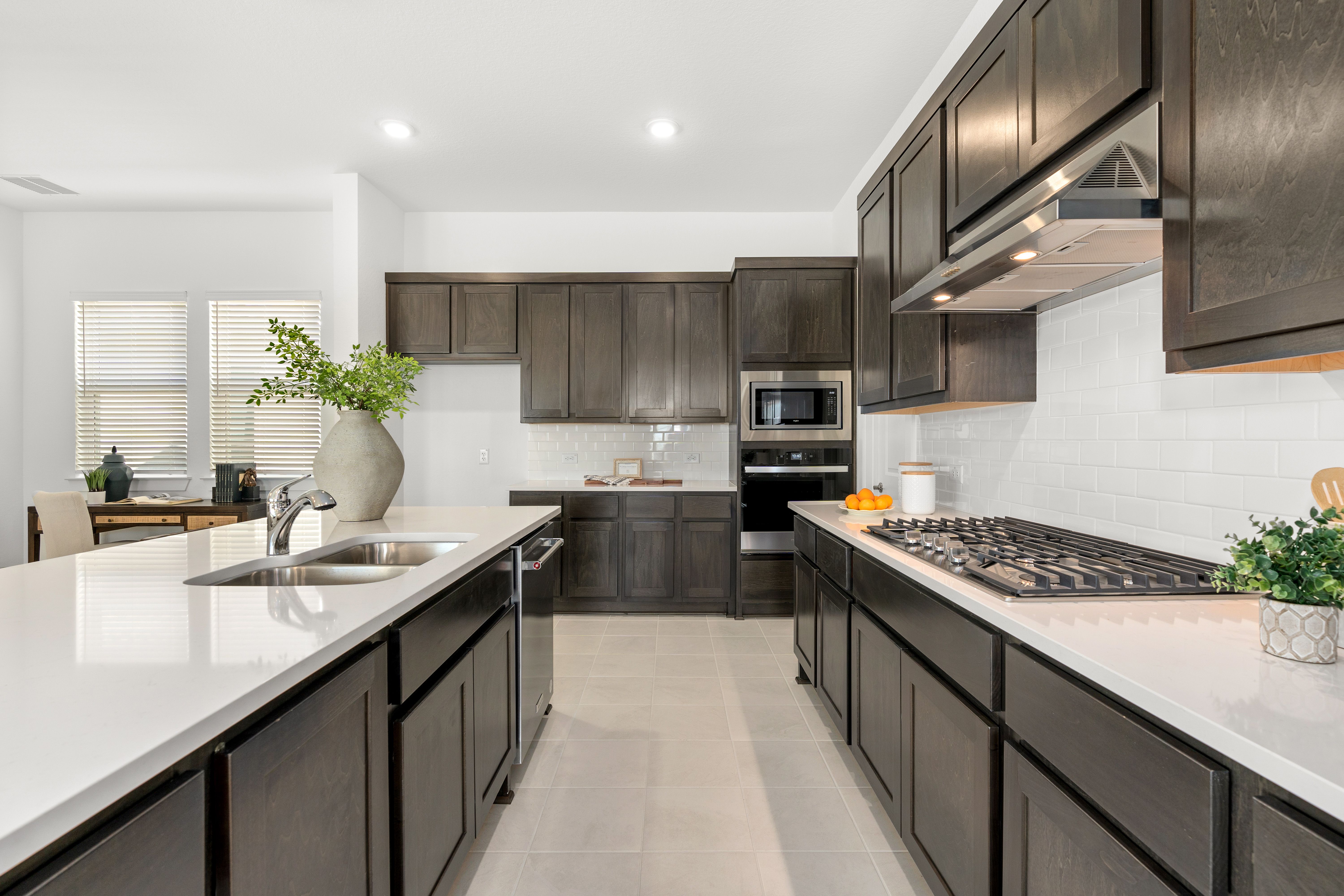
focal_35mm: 16
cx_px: 672
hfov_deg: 96.7
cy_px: 448
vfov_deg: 73.7
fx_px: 597
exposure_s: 1/10
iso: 320
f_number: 7.1
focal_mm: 16
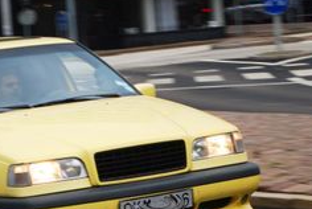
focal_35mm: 223
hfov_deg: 9.2
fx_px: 1938
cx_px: 77
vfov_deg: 6.2
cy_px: 171
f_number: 5.6
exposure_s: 1/125
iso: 140
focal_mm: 55
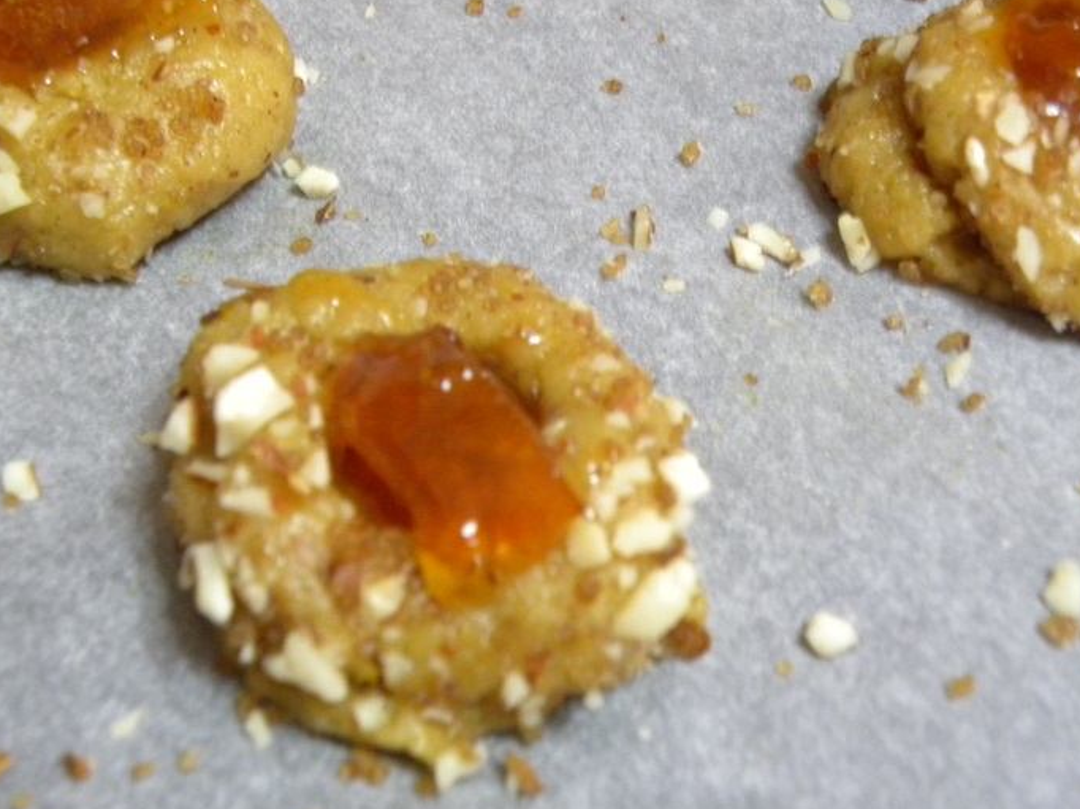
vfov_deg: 24.0
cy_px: 440
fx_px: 1902
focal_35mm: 61
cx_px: 466
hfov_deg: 31.6
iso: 400
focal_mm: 9.2
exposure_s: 1/12.4
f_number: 3.5
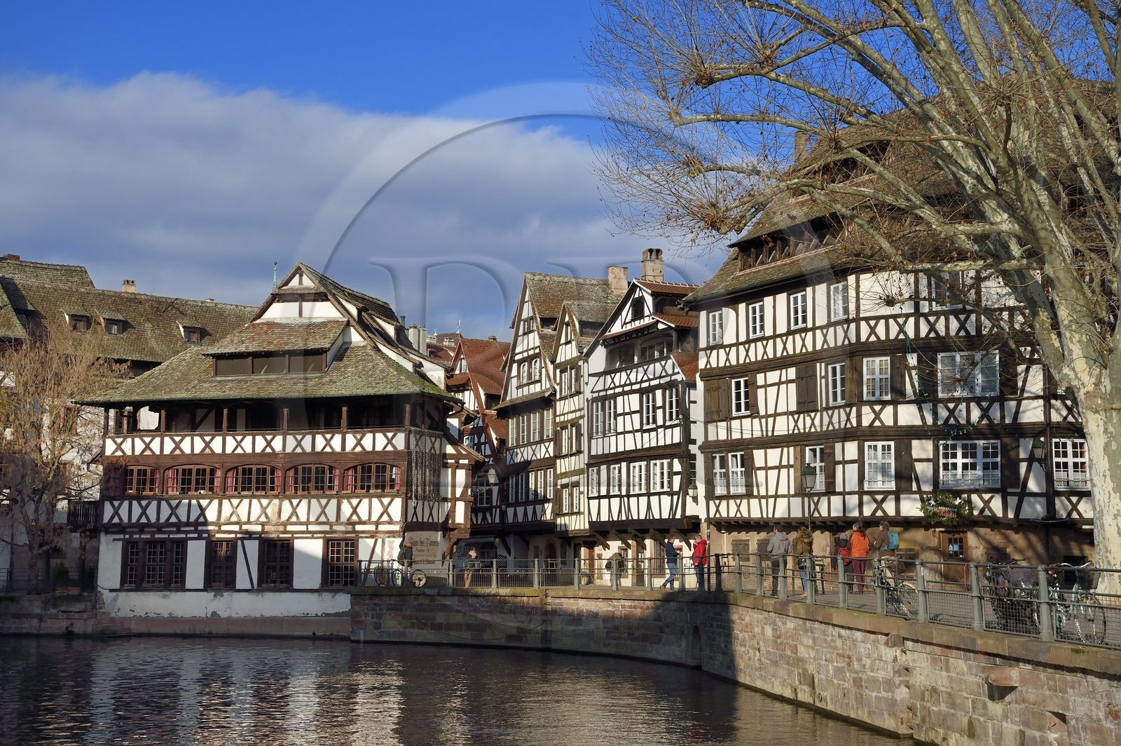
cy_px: 373
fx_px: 1556
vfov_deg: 26.9
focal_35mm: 50
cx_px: 560
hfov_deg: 39.6
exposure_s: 1/1250
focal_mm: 50
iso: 200
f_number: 7.1
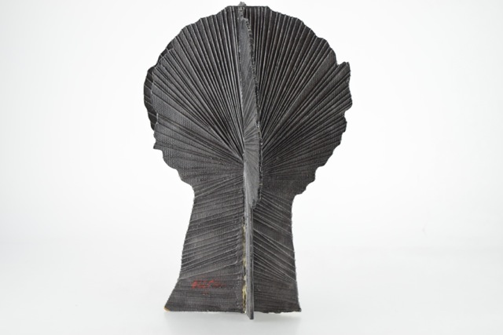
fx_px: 755
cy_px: 168
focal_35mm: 54
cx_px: 252
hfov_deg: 36.9
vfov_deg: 25.1
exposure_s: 1/125
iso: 800
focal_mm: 36
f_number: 5
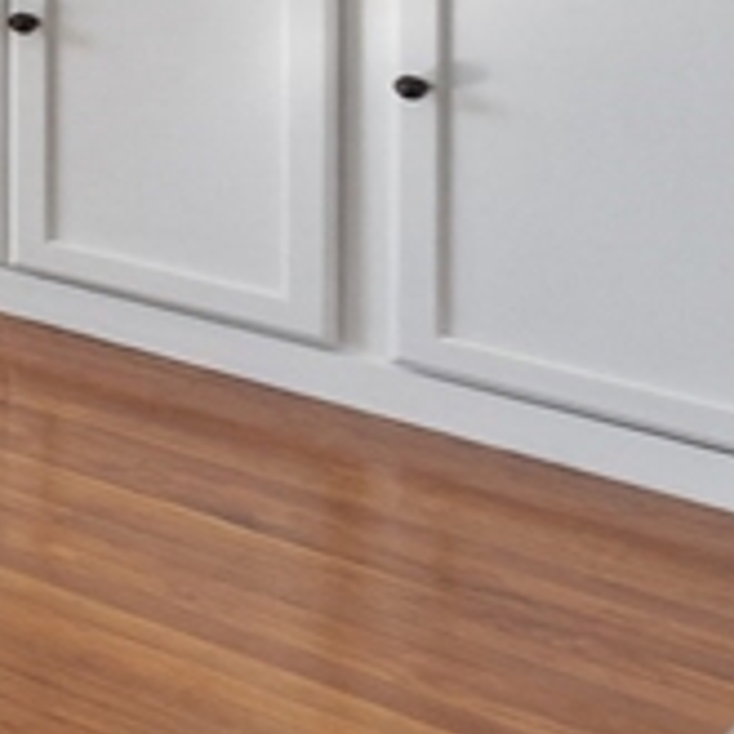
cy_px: -492
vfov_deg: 18.3
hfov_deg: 11.2
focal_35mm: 79
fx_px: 1895
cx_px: -1530
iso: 400
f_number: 6.3
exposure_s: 1/20
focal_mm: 10
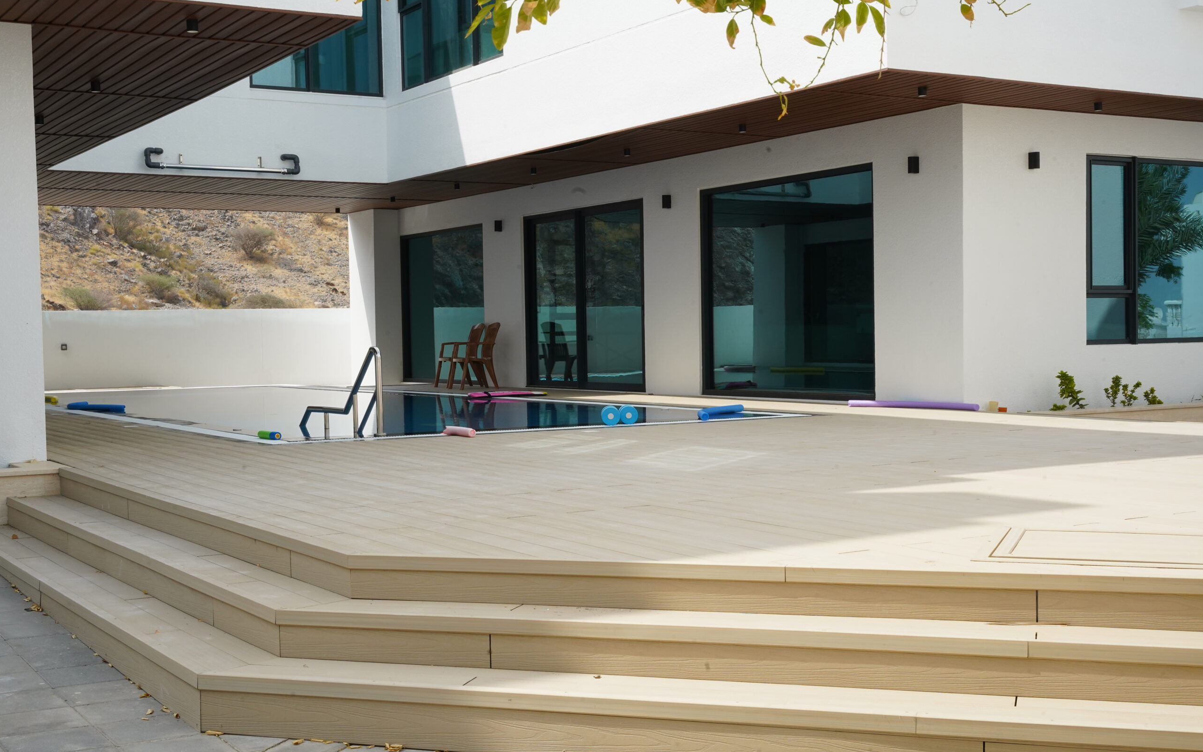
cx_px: 602
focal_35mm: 46
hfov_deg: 43.8
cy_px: 401
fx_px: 1496
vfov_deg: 28.2
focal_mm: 44.6
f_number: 22
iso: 400
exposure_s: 1/100
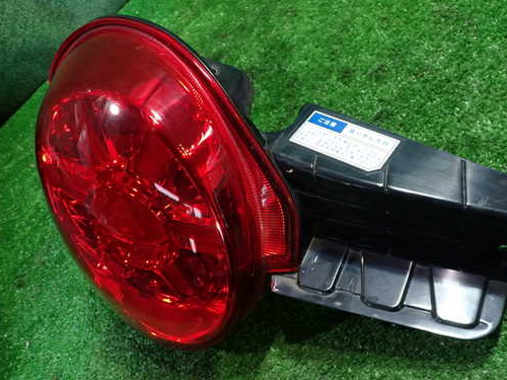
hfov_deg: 51.2
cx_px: 291
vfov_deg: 39.6
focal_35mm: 36
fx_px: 527
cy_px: 204
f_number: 2.3
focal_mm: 5.4
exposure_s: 1/30
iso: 250
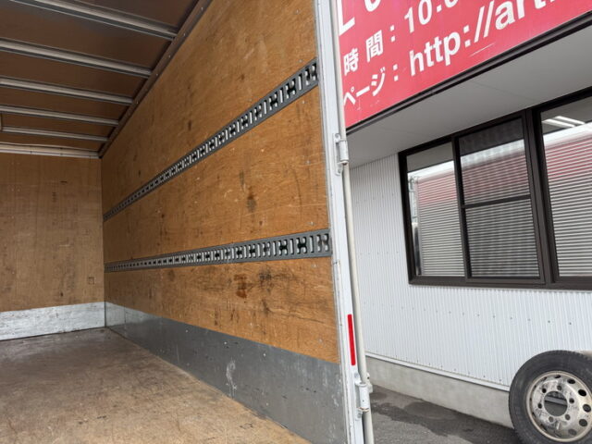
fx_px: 410
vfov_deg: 56.8
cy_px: 222
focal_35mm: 24
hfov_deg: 71.6
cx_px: 296
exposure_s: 1/539
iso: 100
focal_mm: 6.76
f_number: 1.78
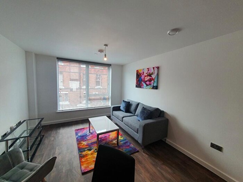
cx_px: 122
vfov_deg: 89.9
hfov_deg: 106.2
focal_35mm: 13
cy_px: 91
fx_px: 91
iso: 50
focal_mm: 1.8
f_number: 2.2
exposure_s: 1/100
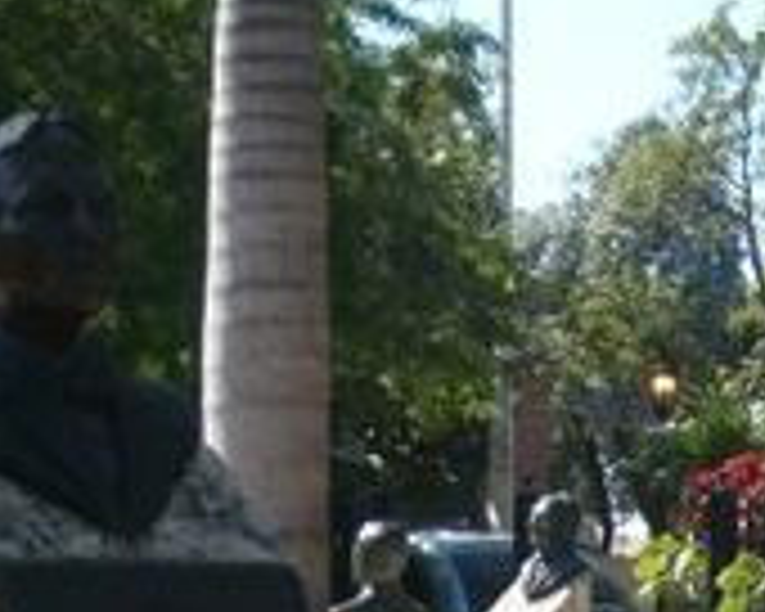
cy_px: 630
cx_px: 830
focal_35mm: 159
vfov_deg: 9.6
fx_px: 3600
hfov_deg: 11.9
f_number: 8.4
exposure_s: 1/125
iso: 80
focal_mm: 8.7
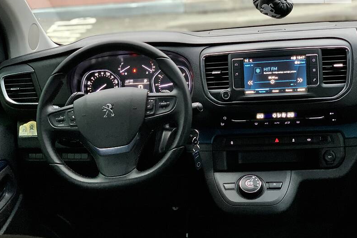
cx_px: 177
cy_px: 114
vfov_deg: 24.6
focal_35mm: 55
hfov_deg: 36.3
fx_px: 545
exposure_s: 1/31
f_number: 2.4
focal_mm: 6
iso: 500
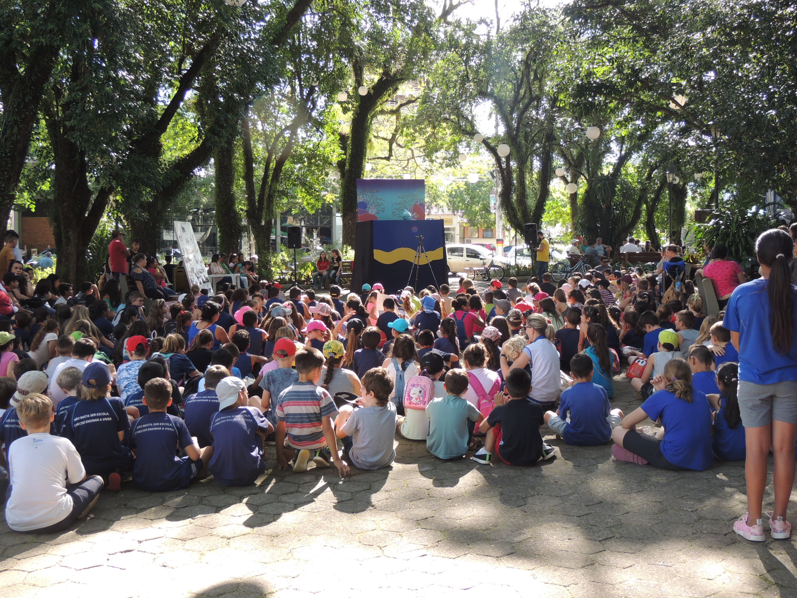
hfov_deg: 50.1
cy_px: 283
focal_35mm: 37
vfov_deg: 38.7
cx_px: 397
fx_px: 852
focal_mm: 6.2
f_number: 3.3
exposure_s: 1/80
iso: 100
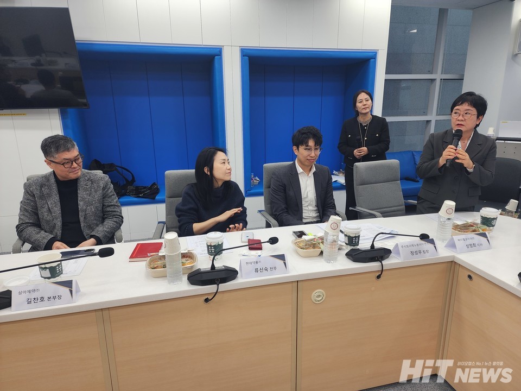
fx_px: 346
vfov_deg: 58.9
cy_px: 196
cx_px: 260
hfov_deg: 73.9
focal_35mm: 23
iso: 40
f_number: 1.8
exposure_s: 1/120
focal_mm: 6.4
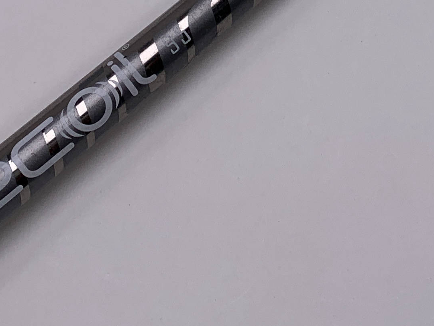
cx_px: 397
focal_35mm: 97
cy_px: -196
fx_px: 1216
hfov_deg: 19.8
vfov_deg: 14.1
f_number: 1.8
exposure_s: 1/537
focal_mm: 4.25
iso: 25
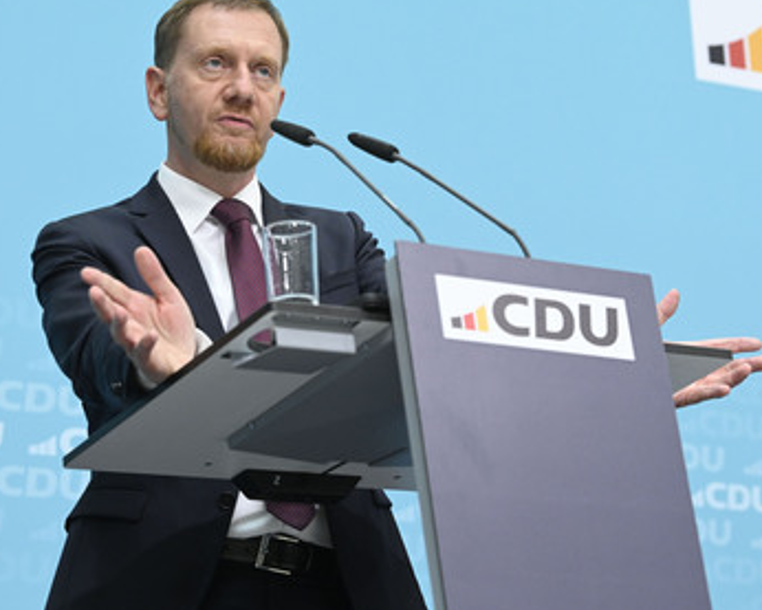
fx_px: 2481
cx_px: 323
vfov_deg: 14.0
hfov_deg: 17.4
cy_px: 302
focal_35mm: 110
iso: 4000
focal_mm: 90
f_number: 5.6
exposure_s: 1/500
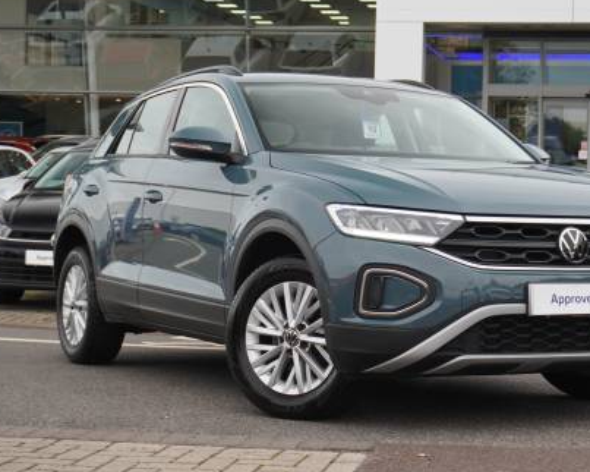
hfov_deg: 23.0
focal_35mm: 83
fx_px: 1444
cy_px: 202
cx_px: 376
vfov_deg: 18.5
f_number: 5.6
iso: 320
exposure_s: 1/160
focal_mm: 37
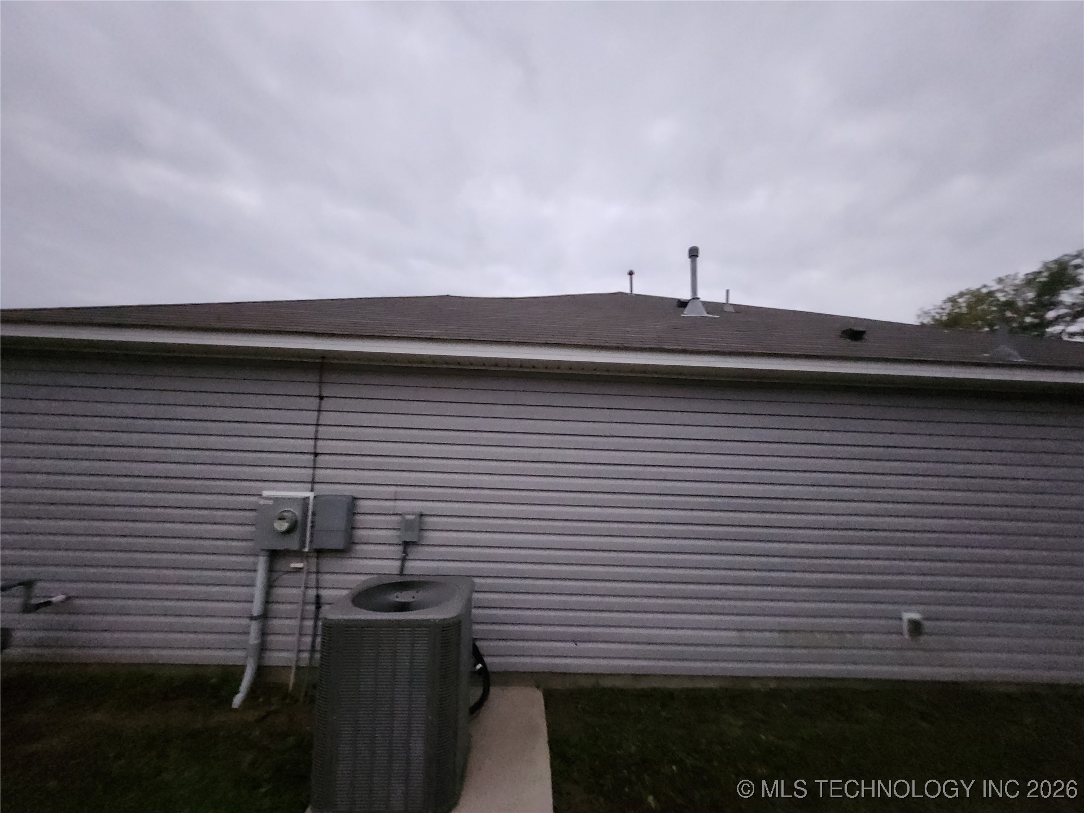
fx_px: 407
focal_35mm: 13
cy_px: 406
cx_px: 542
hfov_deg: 106.2
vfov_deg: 89.9
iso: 500
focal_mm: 1.74
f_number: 2.2
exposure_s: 1/30
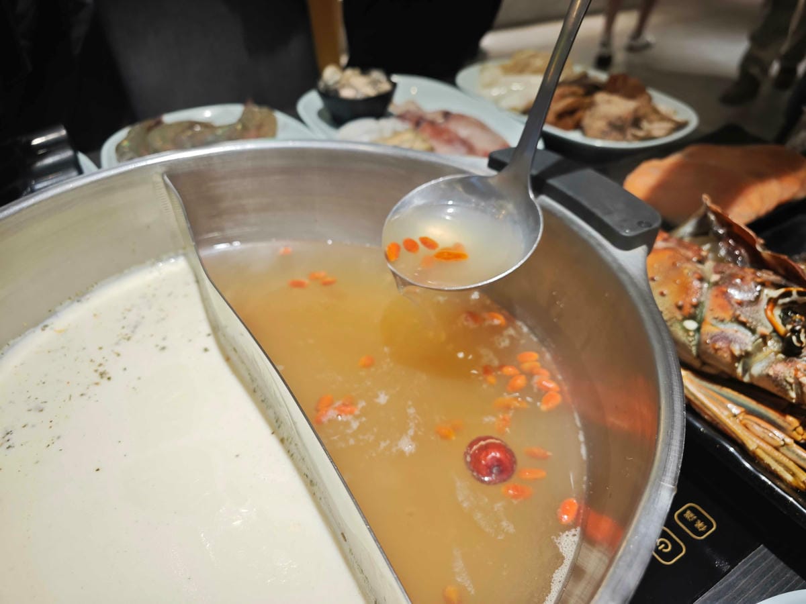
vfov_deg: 58.9
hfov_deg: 73.9
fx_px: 536
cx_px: 403
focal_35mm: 23
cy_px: 302
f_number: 2.8
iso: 125
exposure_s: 1/60
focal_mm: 8.72
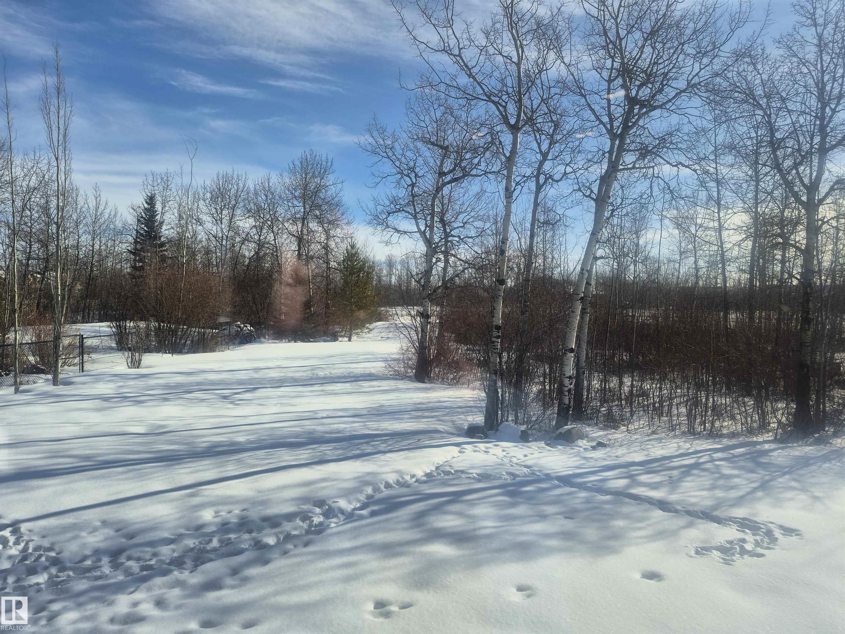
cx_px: 422
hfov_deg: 73.9
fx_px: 561
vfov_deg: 58.9
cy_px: 317
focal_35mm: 23
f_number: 1.8
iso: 25
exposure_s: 1/2280
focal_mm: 5.4
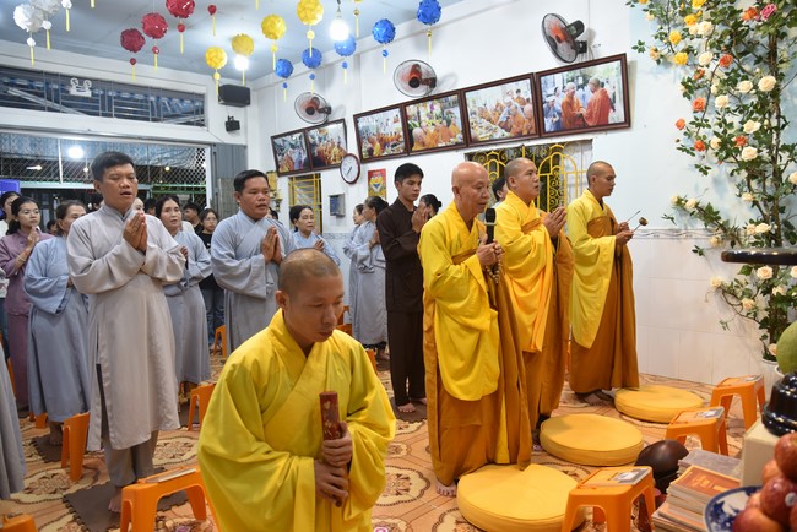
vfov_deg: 53.2
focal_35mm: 24
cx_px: 398
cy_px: 266
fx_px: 532
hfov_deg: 73.7
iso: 720
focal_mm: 24
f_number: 4
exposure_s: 1/60
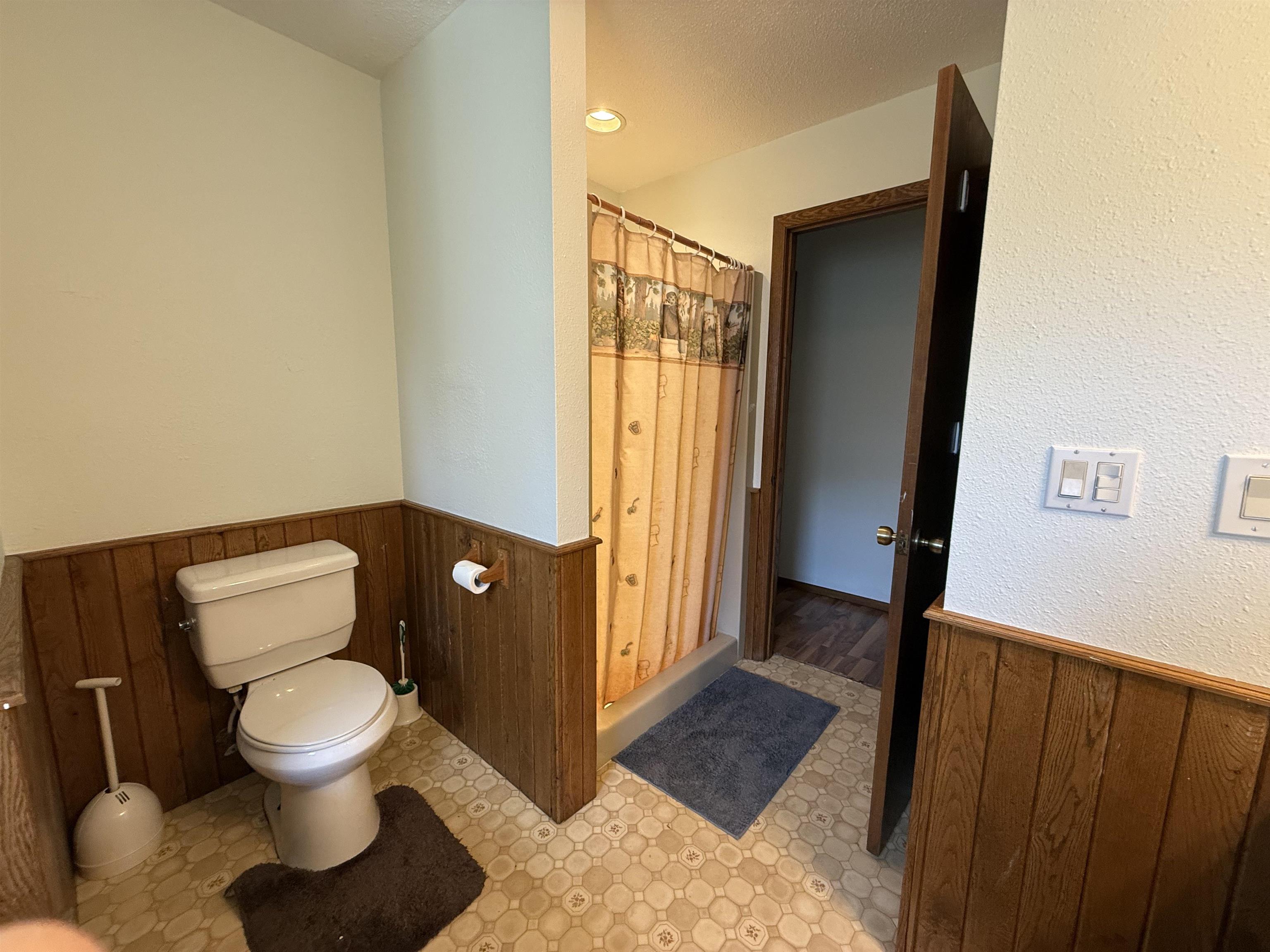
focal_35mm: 14
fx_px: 514
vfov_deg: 85.7
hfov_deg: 102.1
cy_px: 476
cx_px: 635
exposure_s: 1/60
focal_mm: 2.22
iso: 200
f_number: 2.2
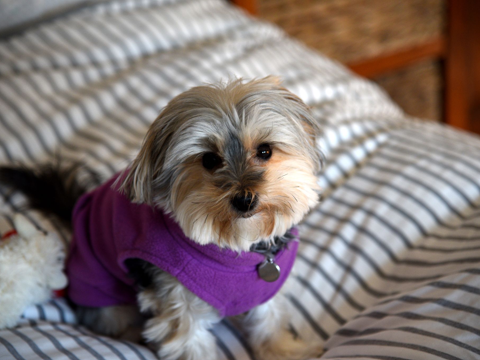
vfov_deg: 11.4
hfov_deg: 15.2
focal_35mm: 130
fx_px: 1803
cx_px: 237
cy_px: 180
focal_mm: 120
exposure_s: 1/80
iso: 800
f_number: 4
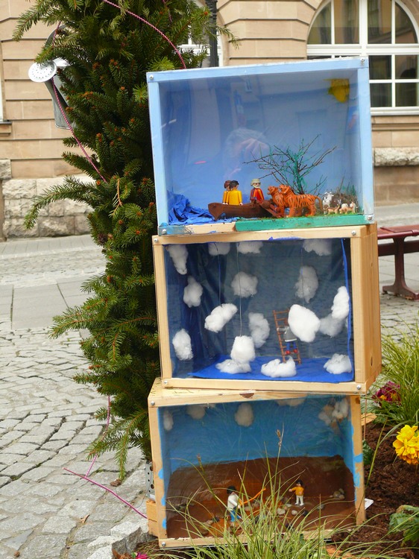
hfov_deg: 28.5
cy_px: 280
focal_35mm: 51
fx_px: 824
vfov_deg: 37.5
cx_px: 210
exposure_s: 1/30
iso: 200
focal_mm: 10.7
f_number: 3.2
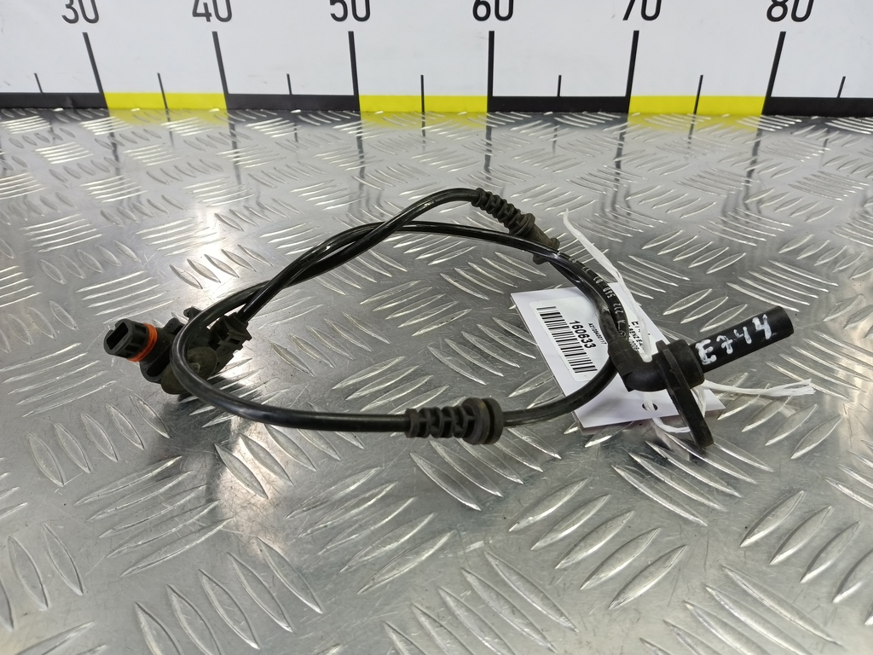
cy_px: 328
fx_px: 580
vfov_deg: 58.9
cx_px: 436
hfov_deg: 73.9
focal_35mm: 23
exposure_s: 1/50
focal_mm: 4.11
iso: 127
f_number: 1.6
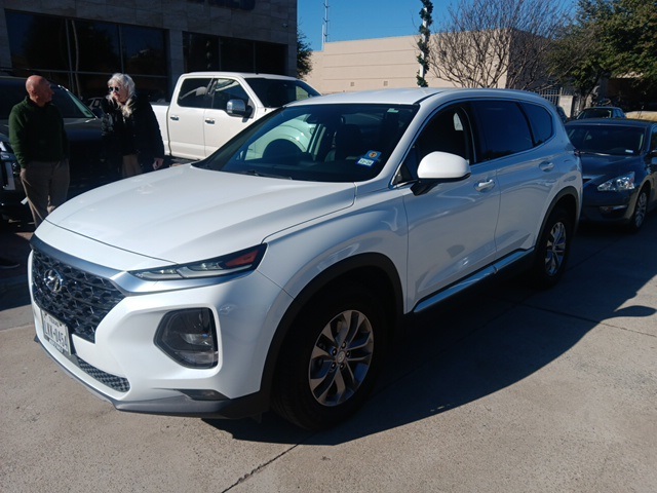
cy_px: 246
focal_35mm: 26
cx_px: 328
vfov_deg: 53.1
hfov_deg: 67.3
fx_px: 493
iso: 100
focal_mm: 3.98
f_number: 1.8
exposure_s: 1/923
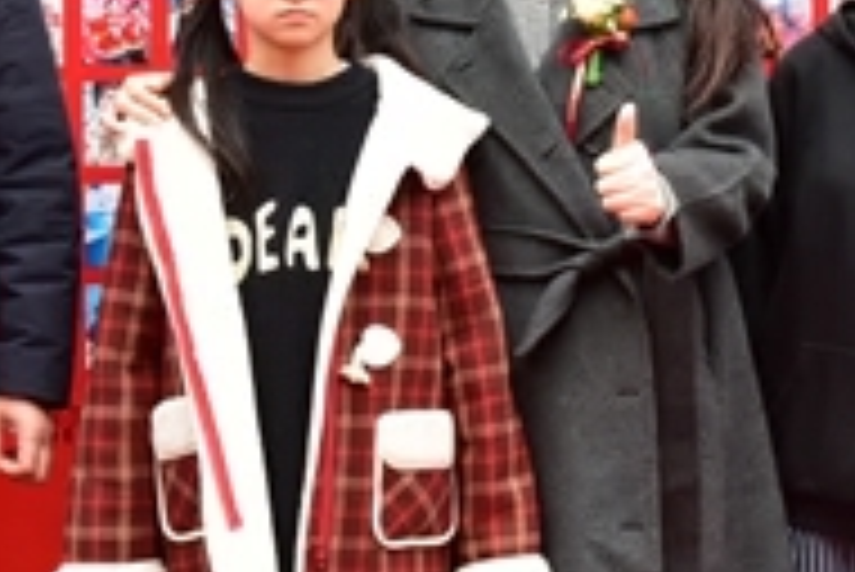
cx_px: 675
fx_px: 2852
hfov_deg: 16.9
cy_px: 14
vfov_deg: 11.3
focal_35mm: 120
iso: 450
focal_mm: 38
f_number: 16
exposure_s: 1/25
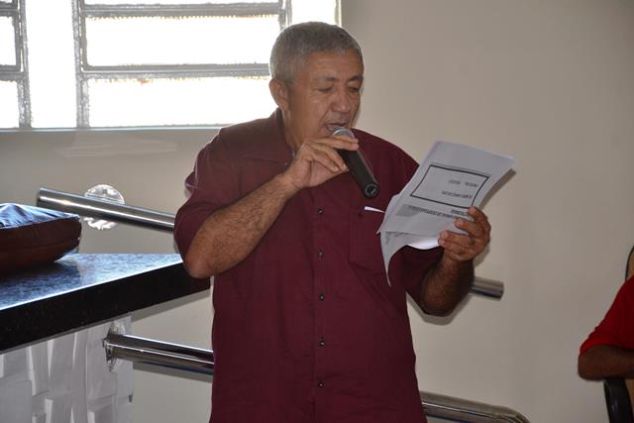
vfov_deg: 8.7
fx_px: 2774
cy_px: 212
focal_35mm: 158
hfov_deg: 13.0
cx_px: 317
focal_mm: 105
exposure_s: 1/80
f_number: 5.6
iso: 400
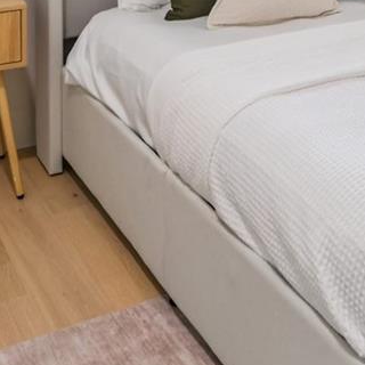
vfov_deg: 21.3
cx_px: 327
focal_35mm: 68
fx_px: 811
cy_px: -187
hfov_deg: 24.6
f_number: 8
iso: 400
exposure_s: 1/25
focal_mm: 16
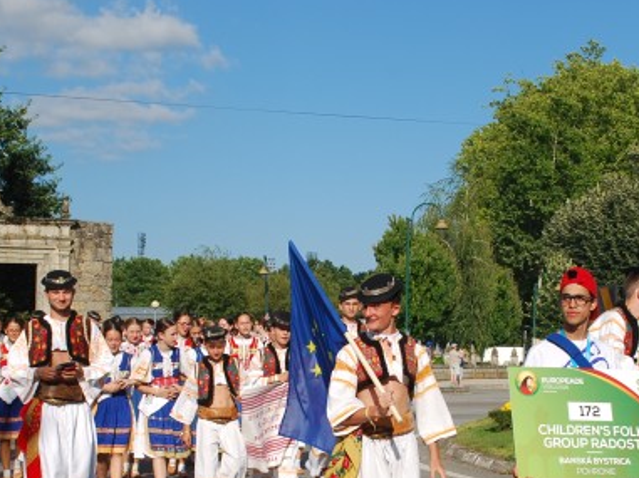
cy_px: 361
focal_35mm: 79
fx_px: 1457
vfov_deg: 18.5
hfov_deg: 24.7
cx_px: 349
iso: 100
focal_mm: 26
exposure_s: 1/250
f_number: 8
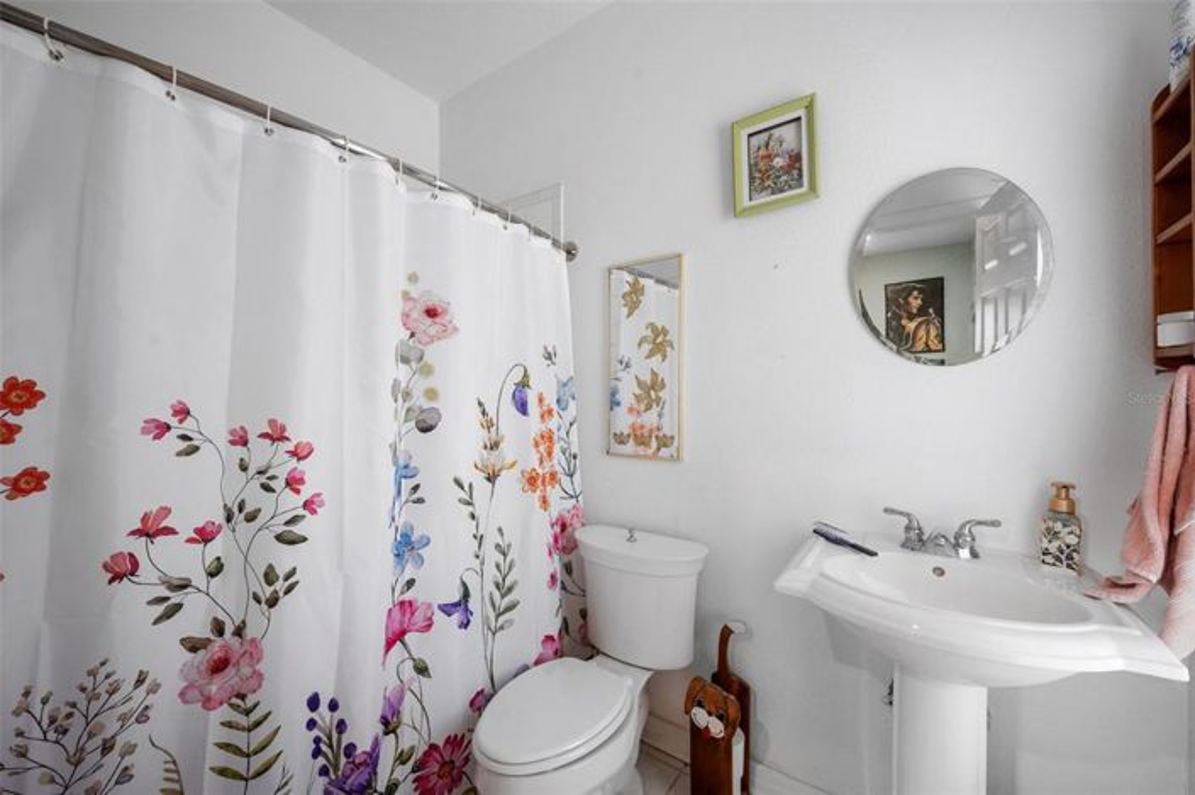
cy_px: 398
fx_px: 464
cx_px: 598
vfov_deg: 81.1
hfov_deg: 104.3
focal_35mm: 14
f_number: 8
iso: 400
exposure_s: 1/3
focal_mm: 14
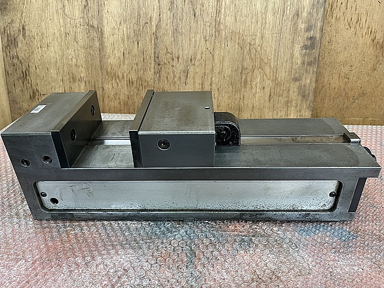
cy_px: 144
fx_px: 288
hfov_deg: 67.3
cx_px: 192
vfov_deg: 53.1
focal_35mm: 26
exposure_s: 1/60
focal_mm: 5.1
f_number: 1.6
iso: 160
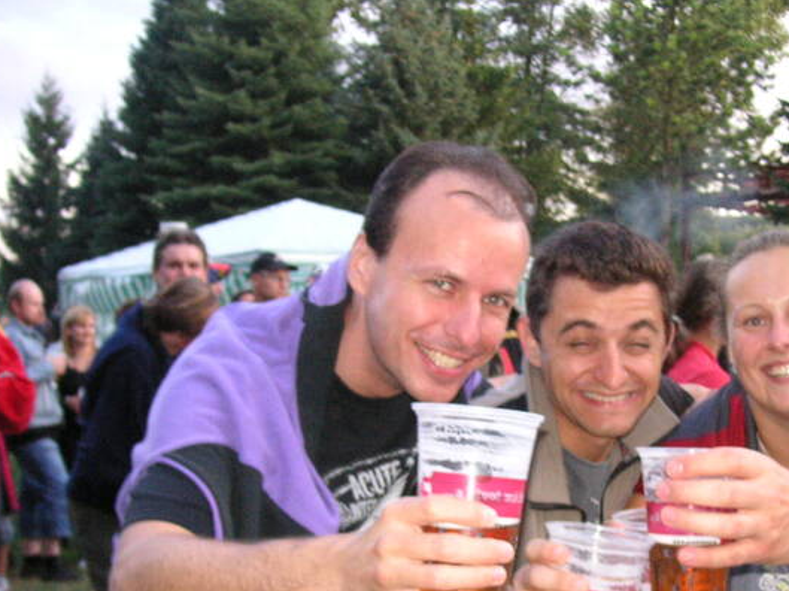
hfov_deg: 33.8
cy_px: 443
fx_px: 1276
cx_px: 577
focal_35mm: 56
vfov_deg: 25.8
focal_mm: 6.1
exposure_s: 1/45
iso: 160
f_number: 2.8
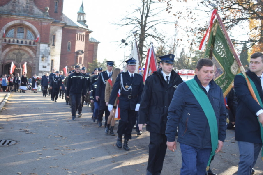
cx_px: 132
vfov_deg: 29.0
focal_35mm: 46
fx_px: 340
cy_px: 88
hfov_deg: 42.3
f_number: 5.6
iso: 180
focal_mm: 31
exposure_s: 1/125
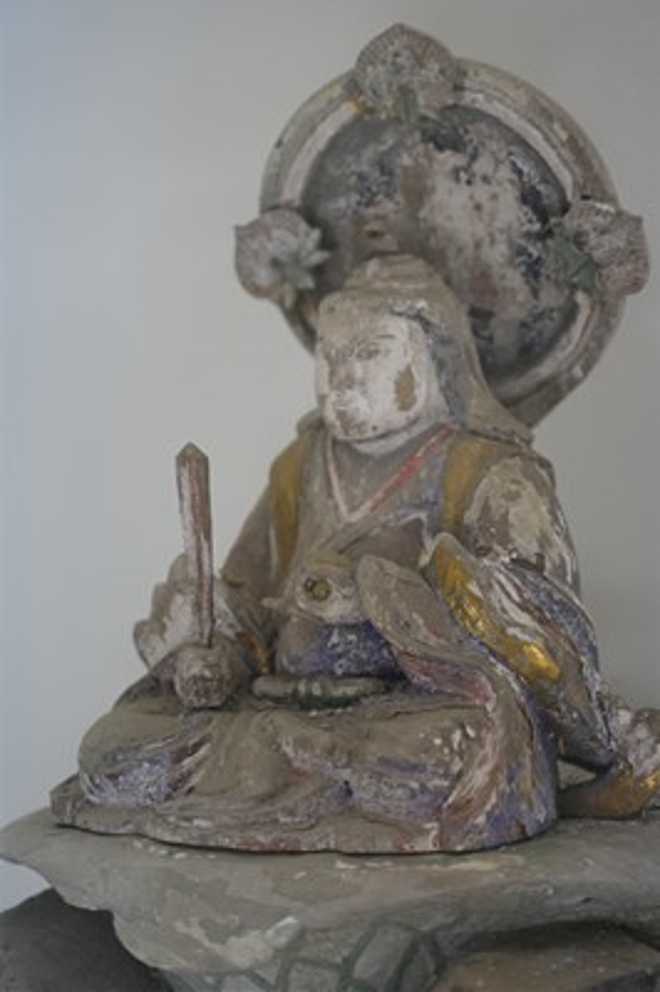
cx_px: 330
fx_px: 2892
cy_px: 496
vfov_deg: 19.5
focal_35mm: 105
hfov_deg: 13.0
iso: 1250
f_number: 4
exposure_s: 1/160
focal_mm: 105
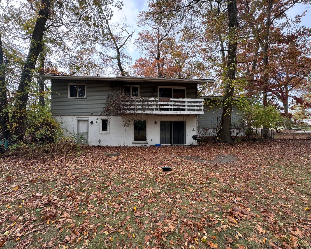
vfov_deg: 84.0
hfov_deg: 96.8
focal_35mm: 15
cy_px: 121
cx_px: 151
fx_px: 138
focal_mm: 2.22
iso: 40
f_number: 2.2
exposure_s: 1/217
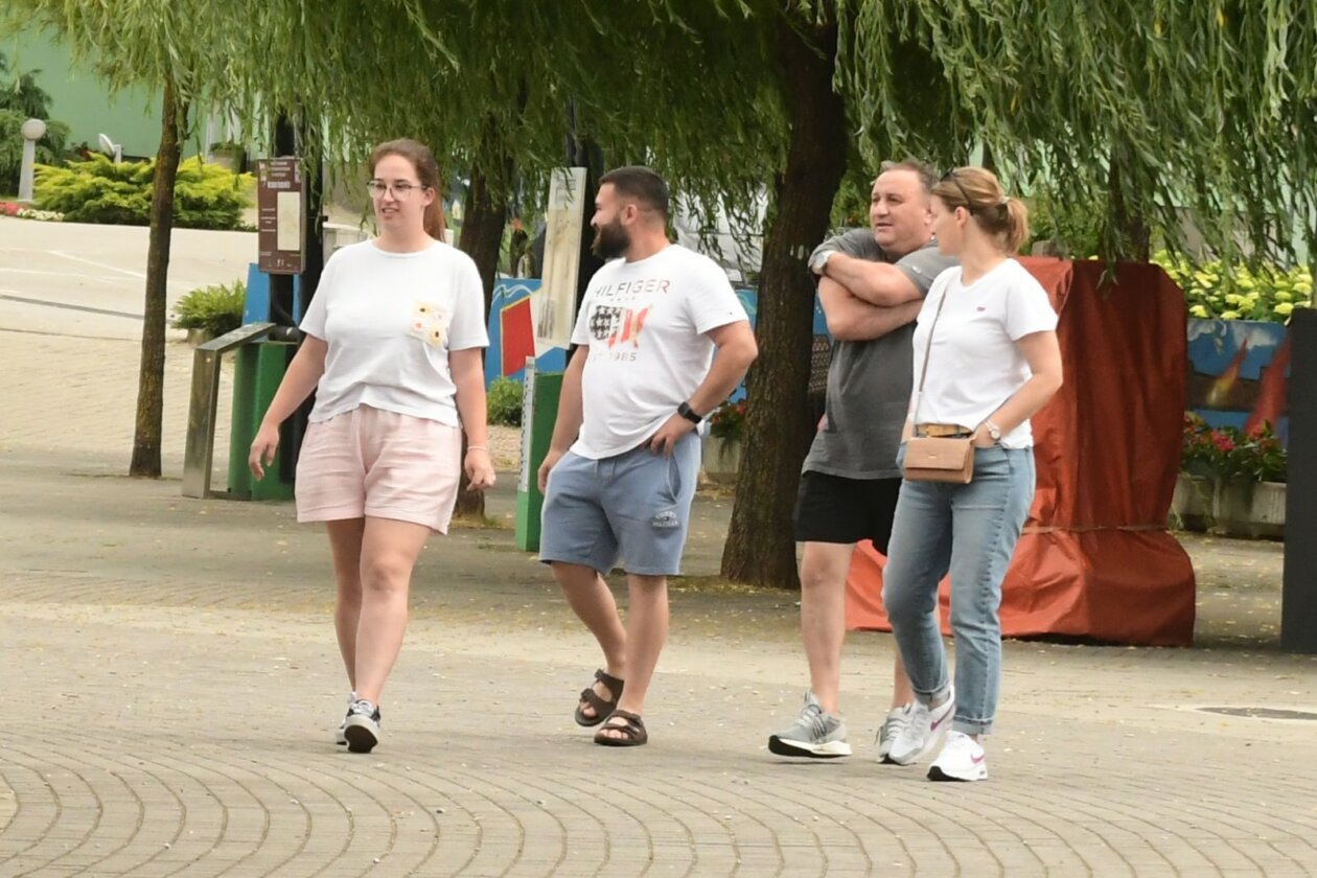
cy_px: 439
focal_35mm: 82
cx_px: 658
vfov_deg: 16.7
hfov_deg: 24.8
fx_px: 3000
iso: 1600
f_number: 6.3
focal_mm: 55
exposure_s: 1/1250
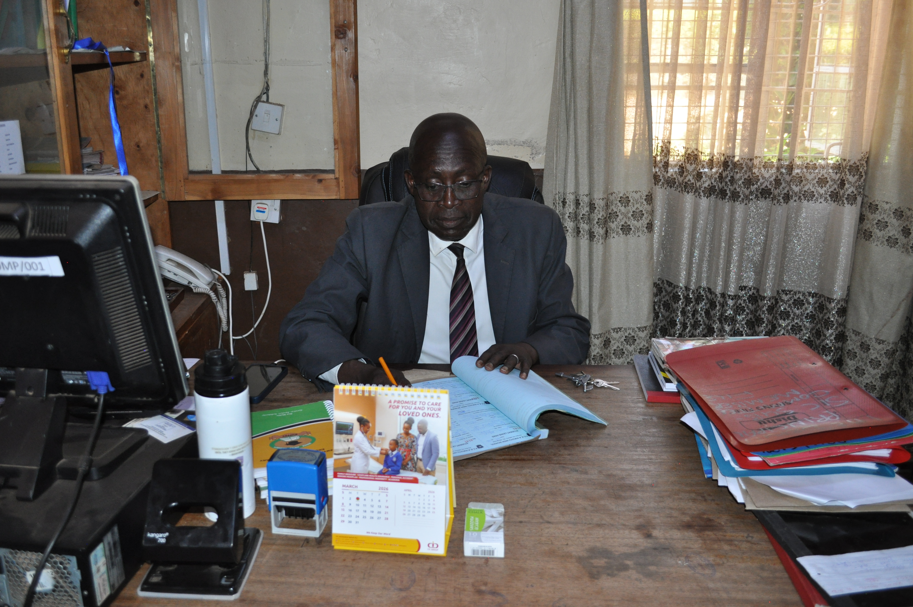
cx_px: 456
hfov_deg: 57.3
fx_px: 836
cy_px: 304
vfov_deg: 39.9
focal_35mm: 33
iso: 800
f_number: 3.8
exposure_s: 1/60
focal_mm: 22
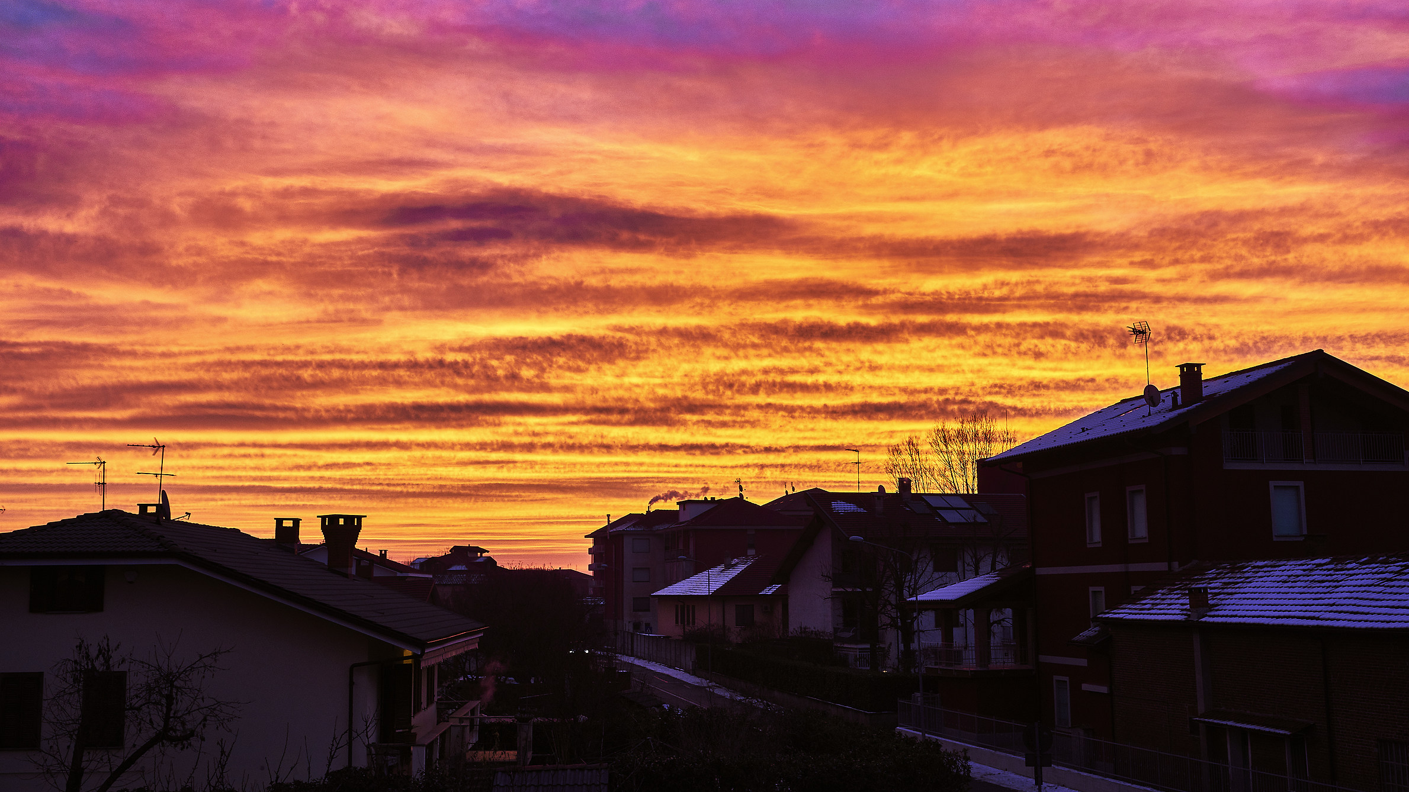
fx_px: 1382
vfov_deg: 32.0
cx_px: 706
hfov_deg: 54.0
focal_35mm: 37
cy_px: 377
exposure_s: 1/40
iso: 180
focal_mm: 35
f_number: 9
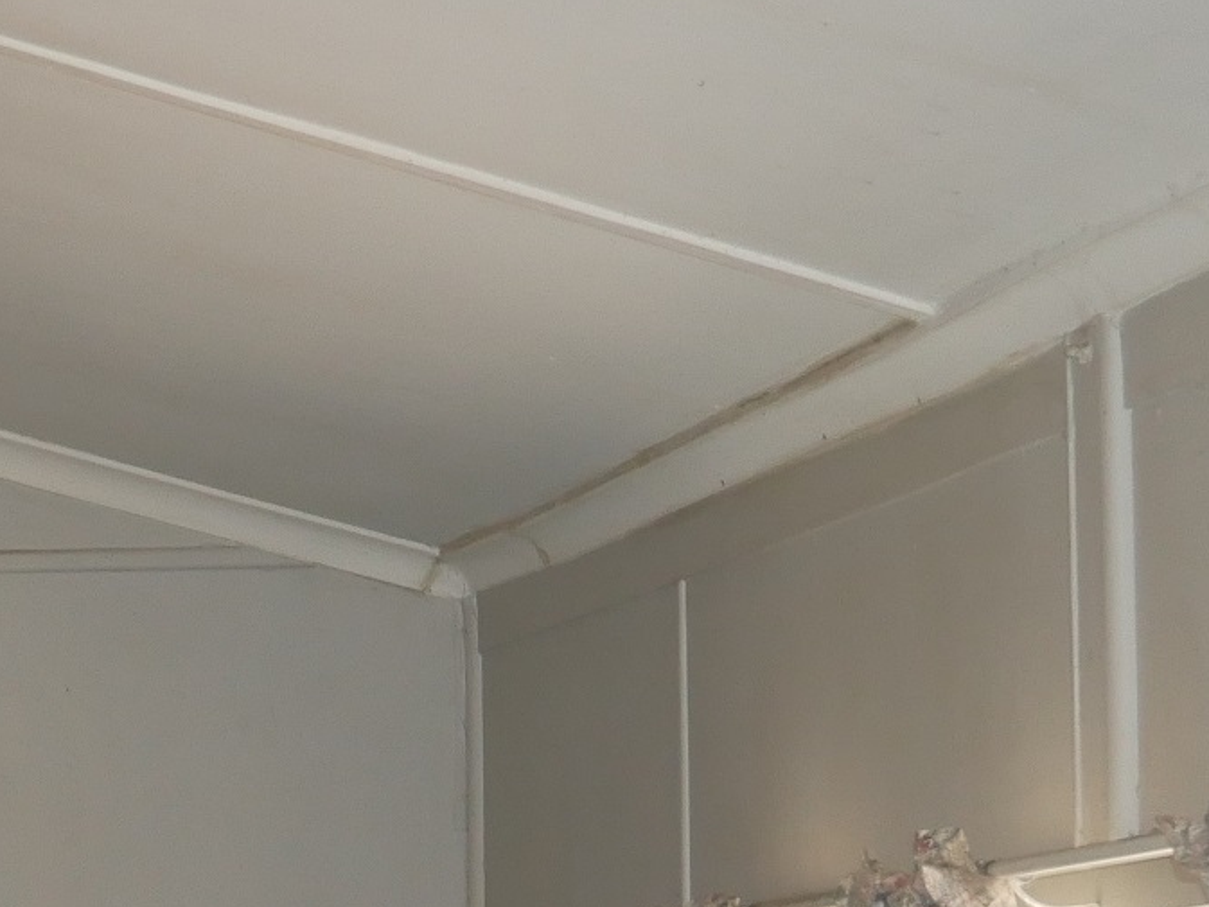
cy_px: 1385
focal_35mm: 157
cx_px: -363
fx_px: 5484
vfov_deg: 9.2
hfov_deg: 12.2
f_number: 5.1
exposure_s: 1/60
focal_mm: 23
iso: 800
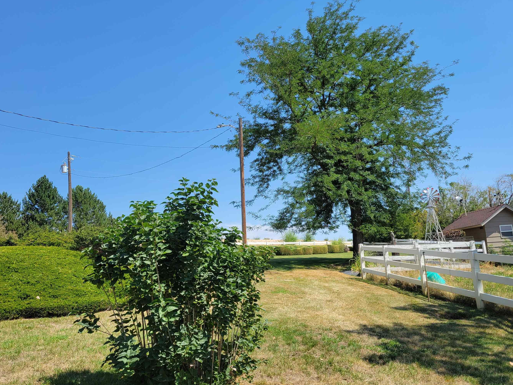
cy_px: 195
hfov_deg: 59.9
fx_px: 445
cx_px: 267
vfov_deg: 46.8
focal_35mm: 30
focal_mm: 5.4
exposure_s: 1/2010
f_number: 1.8
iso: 40
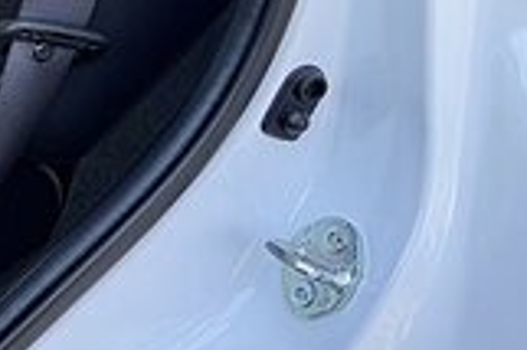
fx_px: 1243
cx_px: -288
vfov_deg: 15.9
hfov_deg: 20.2
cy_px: 44
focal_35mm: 85
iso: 100
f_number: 1.78
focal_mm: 6.76
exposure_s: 1/344
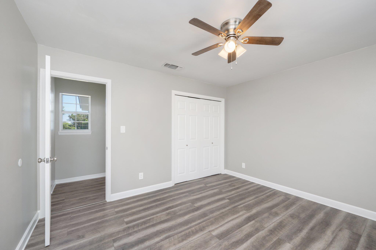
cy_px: 125
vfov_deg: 81.1
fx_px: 146
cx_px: 188
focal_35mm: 14
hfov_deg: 104.3
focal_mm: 14
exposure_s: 1/40
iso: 320
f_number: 9
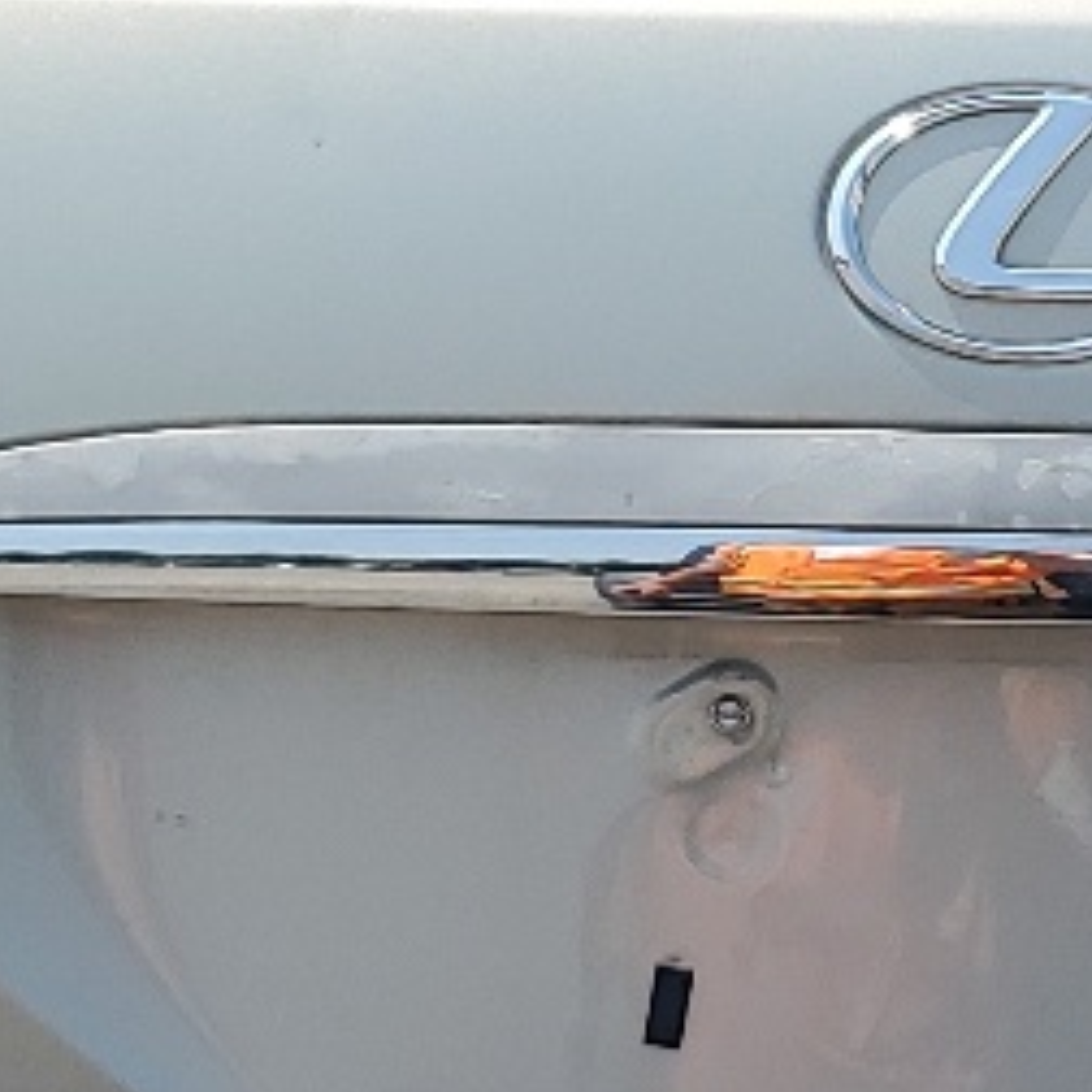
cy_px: 585
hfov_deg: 11.9
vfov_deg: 12.0
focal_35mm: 146
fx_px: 5211
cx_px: 945
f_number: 1.5
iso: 50
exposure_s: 1/3333
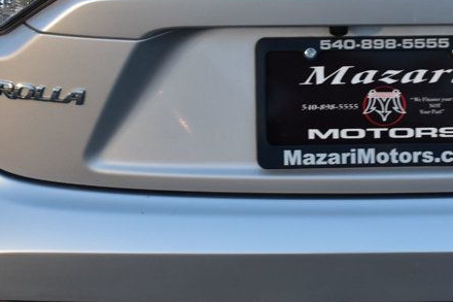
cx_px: 393
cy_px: 155
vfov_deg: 12.7
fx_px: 1360
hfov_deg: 18.6
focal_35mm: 108
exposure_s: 1/15
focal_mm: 31
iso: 720
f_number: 6.3
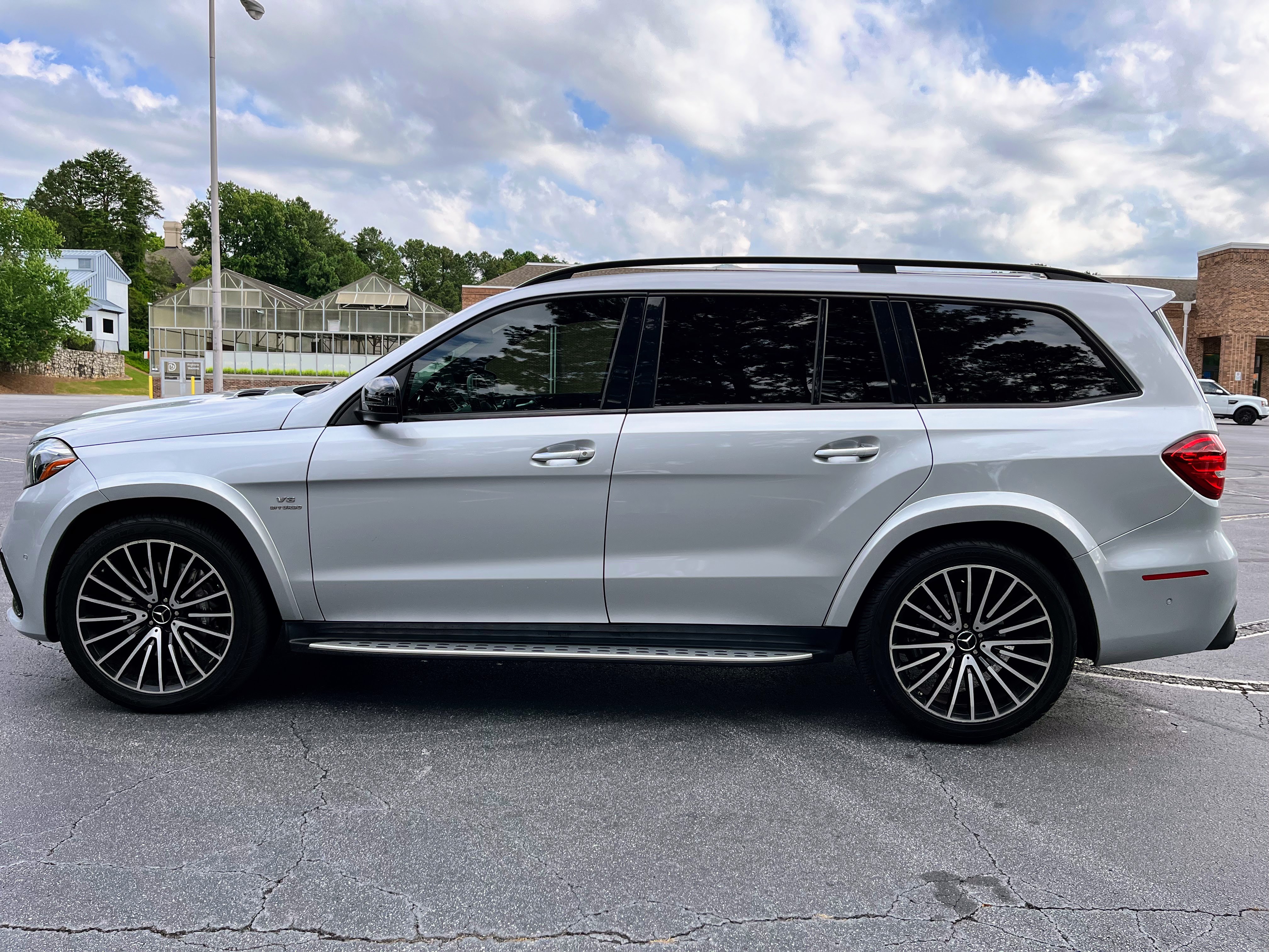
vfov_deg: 53.1
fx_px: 953
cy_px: 476
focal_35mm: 26
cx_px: 634
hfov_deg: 67.3
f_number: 1.6
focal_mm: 5.1
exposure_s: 1/2101
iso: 50
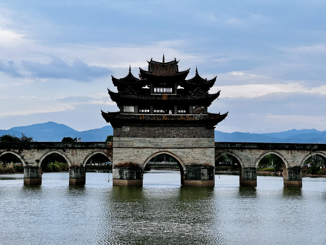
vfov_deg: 19.1
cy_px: 122
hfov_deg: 25.3
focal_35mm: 77
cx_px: 163
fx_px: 725
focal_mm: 9
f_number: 2.8
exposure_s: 1/111
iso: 32
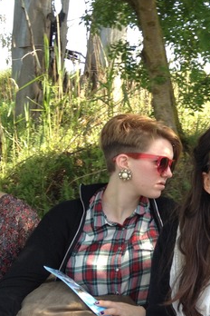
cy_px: 180
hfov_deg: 18.9
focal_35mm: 67
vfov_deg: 30.0
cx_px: 266
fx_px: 586
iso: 64
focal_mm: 4.28
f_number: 2.4
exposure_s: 1/129
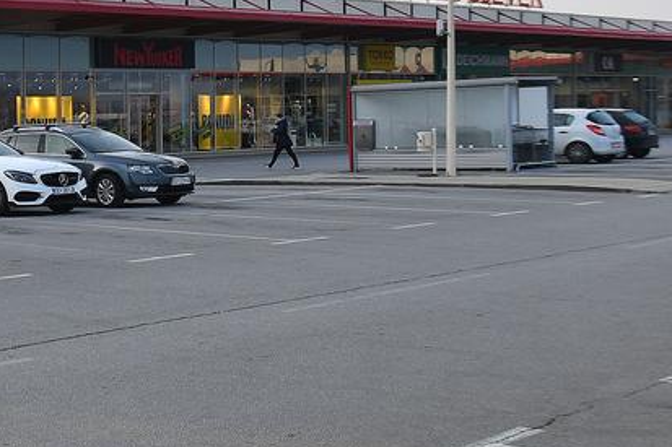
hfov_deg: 24.7
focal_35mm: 62
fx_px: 1157
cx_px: -343
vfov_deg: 21.9
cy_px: 189
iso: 125
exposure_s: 1/250
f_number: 5
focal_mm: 16
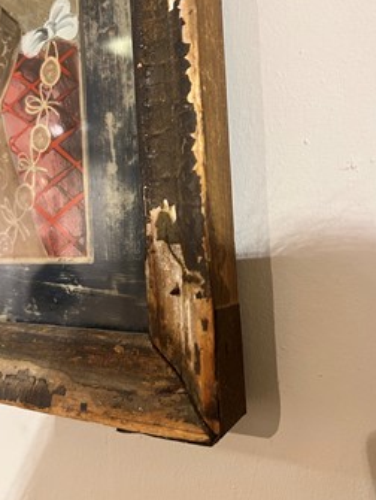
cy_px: 215
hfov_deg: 45.5
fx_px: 448
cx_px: 176
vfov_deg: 58.1
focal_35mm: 31
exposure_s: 1/50
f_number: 1.6
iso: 250
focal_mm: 5.1
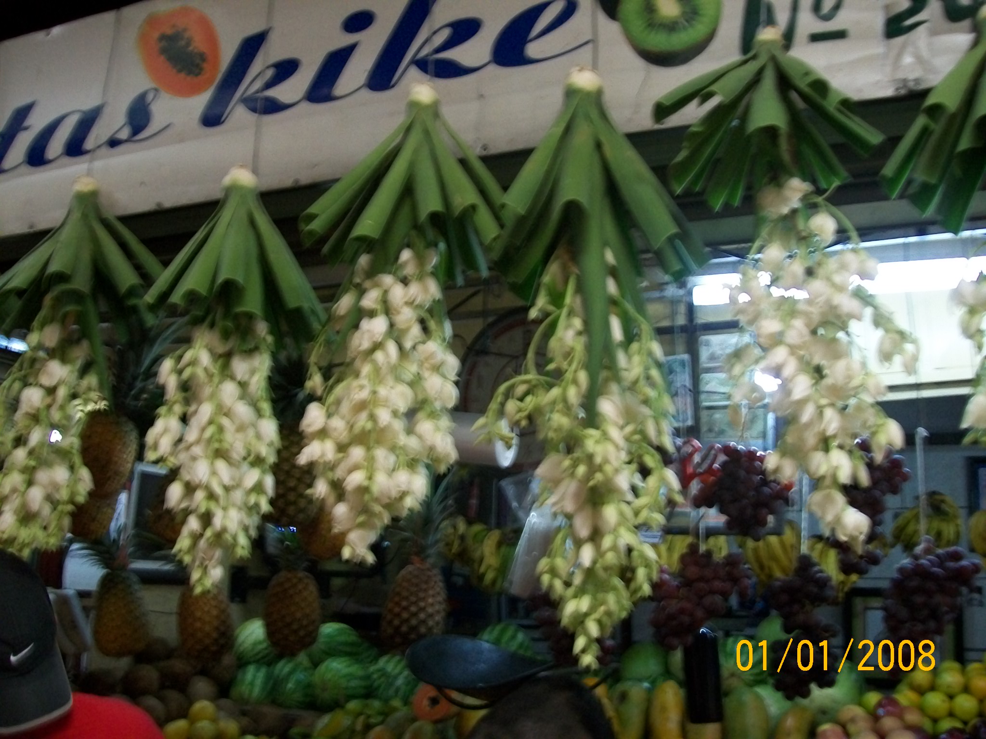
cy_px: 370
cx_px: 493
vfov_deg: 39.7
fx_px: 1025
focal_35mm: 36
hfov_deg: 51.4
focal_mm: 6
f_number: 2.7
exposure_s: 1/30
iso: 160
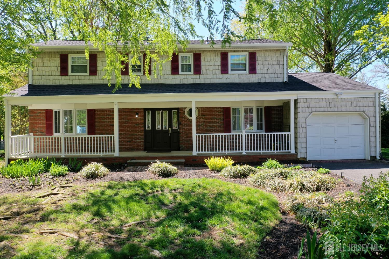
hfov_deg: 65.5
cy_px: 130
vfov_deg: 46.4
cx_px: 194
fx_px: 303
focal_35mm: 28
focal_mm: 10.26
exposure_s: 1/200
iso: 100
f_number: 5
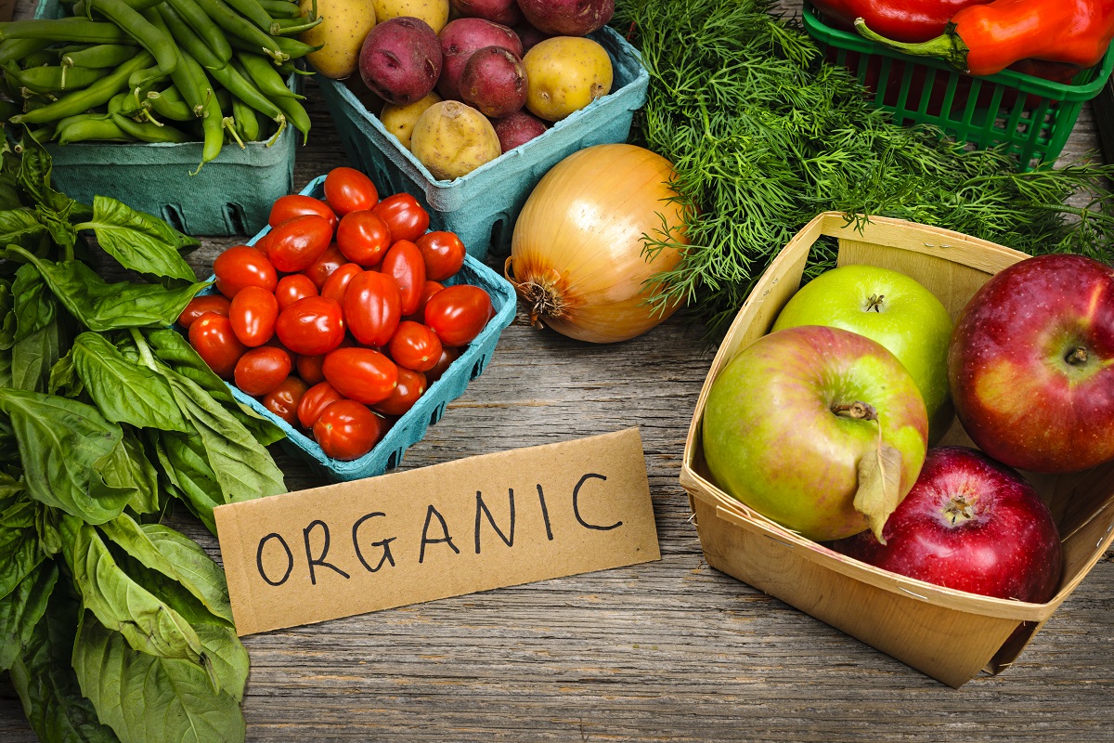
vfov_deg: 27.0
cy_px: 372
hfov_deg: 39.6
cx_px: 557
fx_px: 1547
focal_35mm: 50
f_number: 13
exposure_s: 1/125
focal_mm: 50
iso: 200
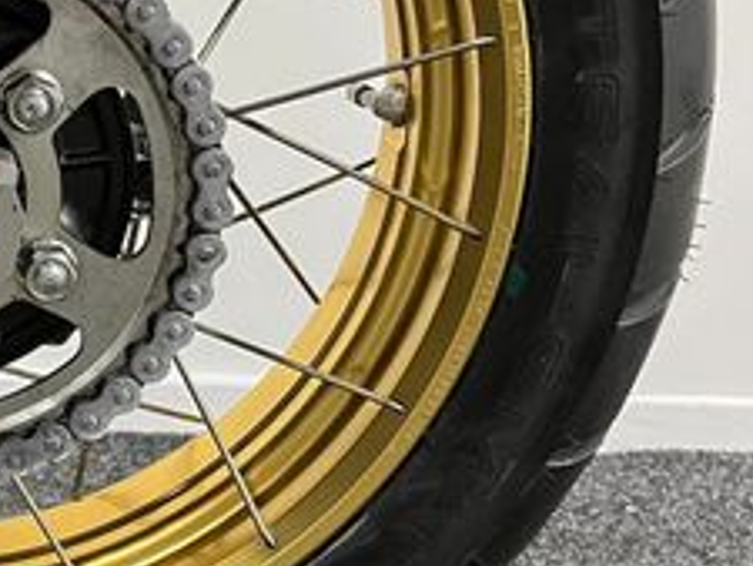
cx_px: -151
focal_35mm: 74
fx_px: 1611
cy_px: 147
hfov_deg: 24.0
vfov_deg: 19.8
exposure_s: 1/33
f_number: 1.6
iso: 400
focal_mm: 5.1
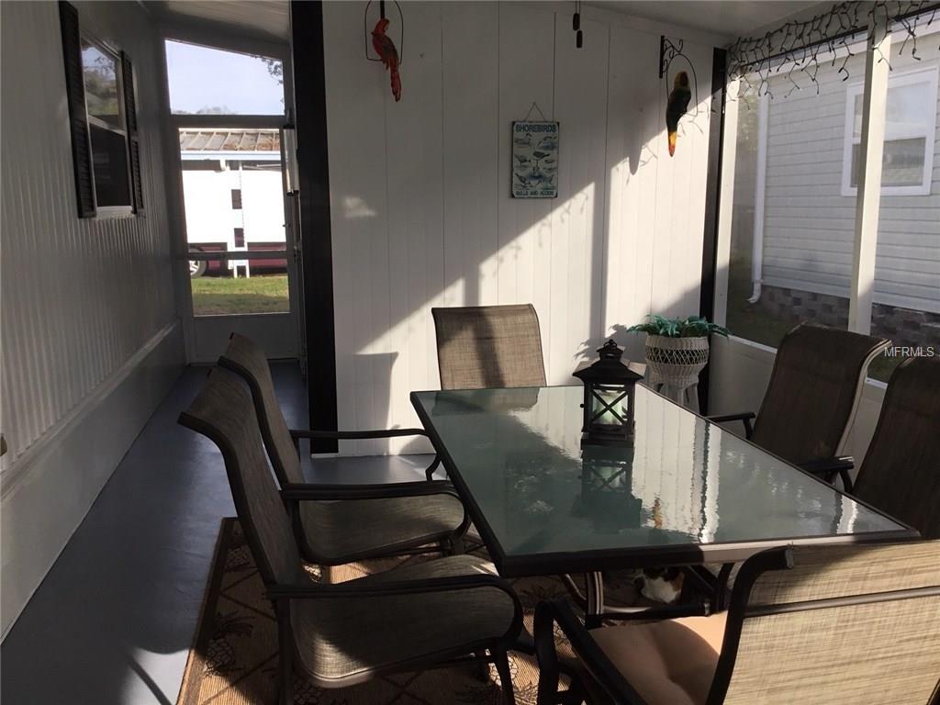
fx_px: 842
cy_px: 352
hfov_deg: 58.4
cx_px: 470
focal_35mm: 31
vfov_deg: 45.4
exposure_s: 1/198
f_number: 2.4
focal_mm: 3.3
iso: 25
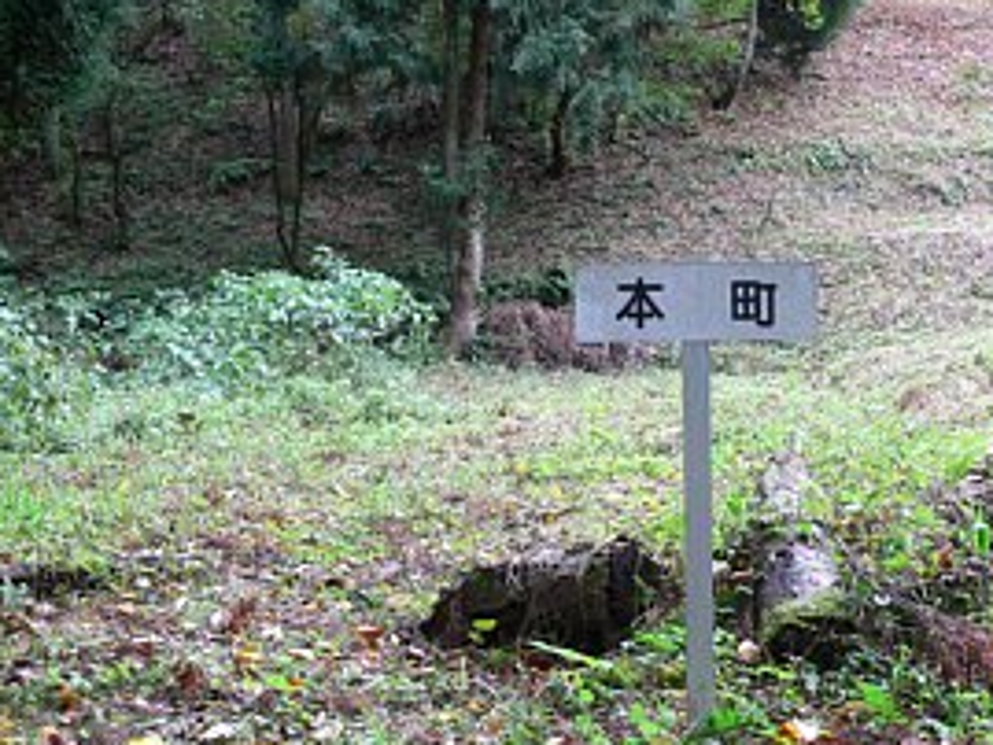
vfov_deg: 28.1
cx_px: 709
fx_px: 1492
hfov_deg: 36.2
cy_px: 369
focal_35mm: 52
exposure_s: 1/30
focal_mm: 7.4
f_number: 2.8
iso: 80
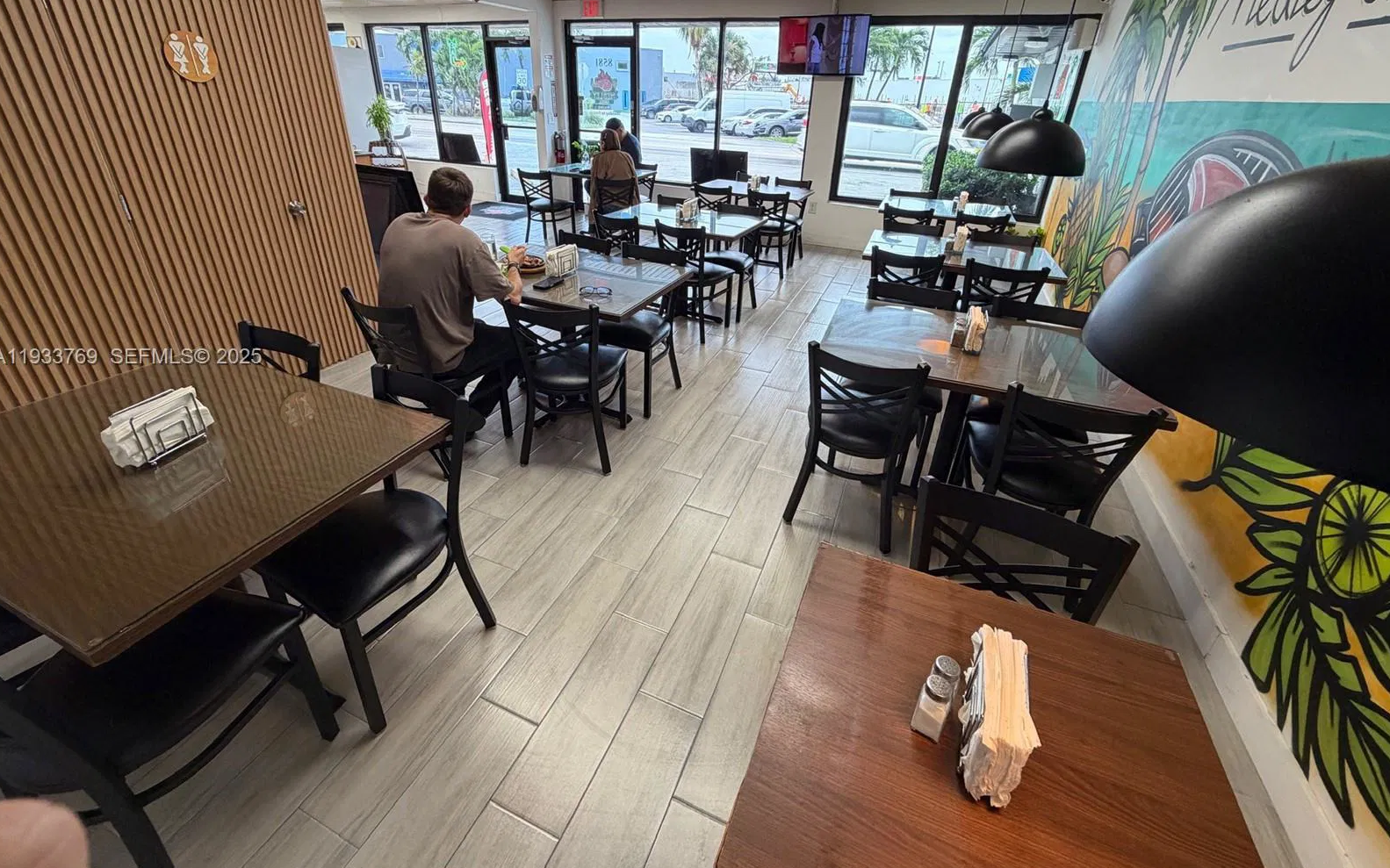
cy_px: 358
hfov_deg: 101.5
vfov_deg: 74.2
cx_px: 691
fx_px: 568
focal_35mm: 15
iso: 200
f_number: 2.2
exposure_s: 1/120
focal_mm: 2.22
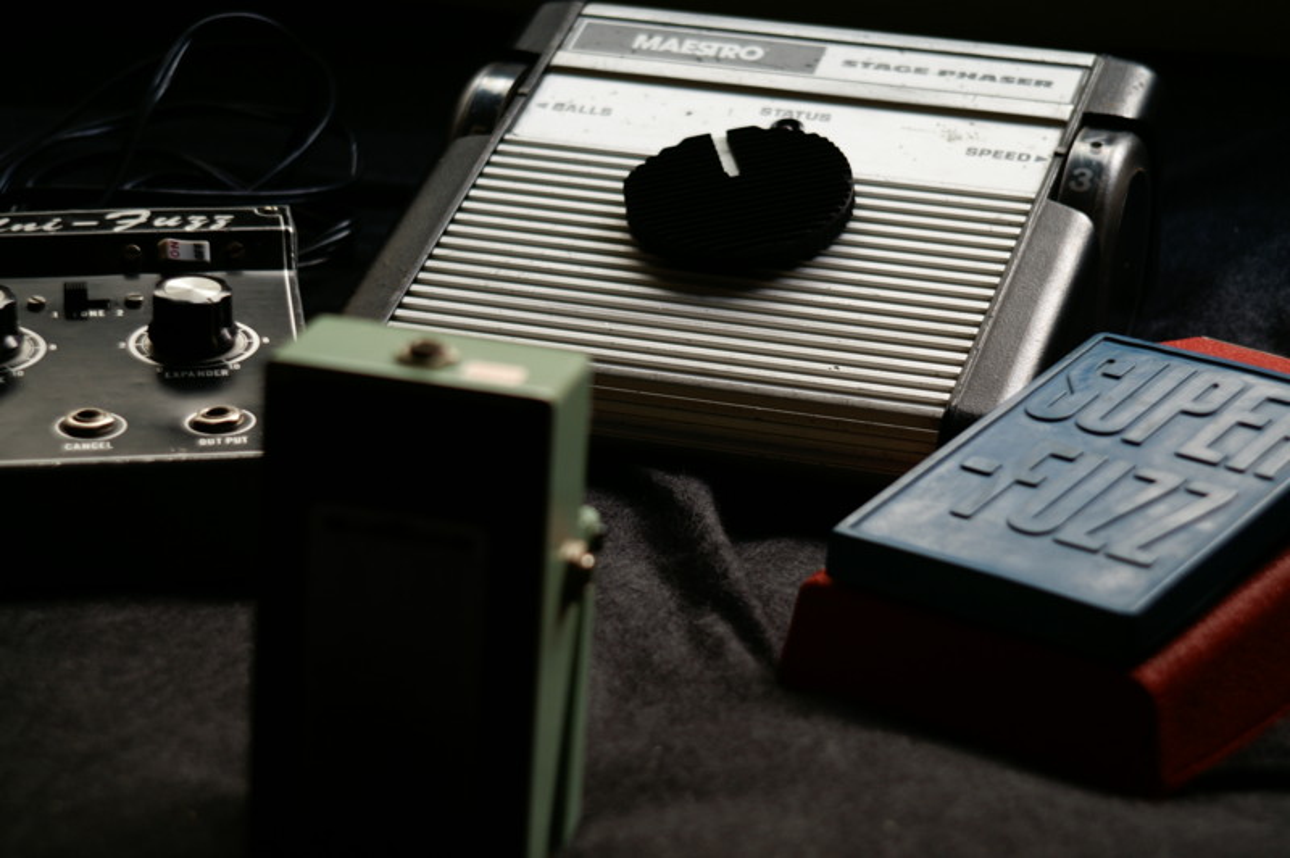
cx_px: 645
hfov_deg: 22.6
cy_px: 429
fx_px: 3222
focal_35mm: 90
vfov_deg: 15.2
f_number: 5.6
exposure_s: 1/20
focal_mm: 60
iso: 200
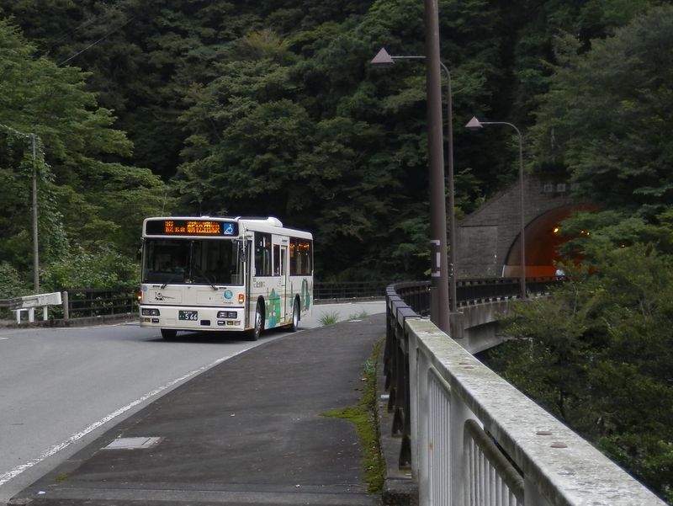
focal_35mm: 45
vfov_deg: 32.2
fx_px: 875
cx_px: 336
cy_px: 253
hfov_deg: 42.1
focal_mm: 8
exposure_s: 1/80
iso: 125
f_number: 3.8
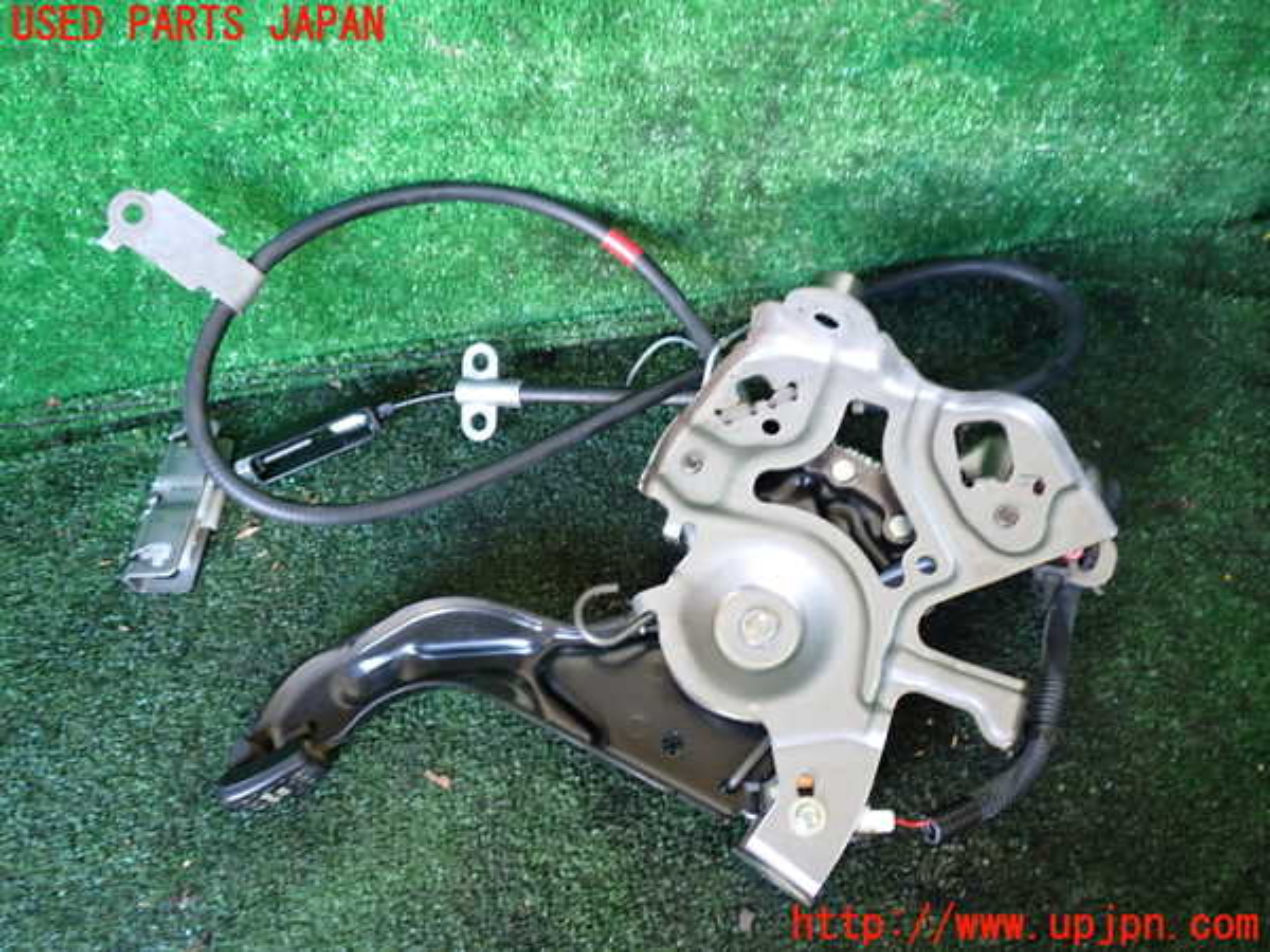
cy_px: 476
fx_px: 1101
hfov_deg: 60.0
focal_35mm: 30
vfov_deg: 46.8
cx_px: 635
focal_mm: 5.4
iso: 400
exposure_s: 1/30
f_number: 2.3
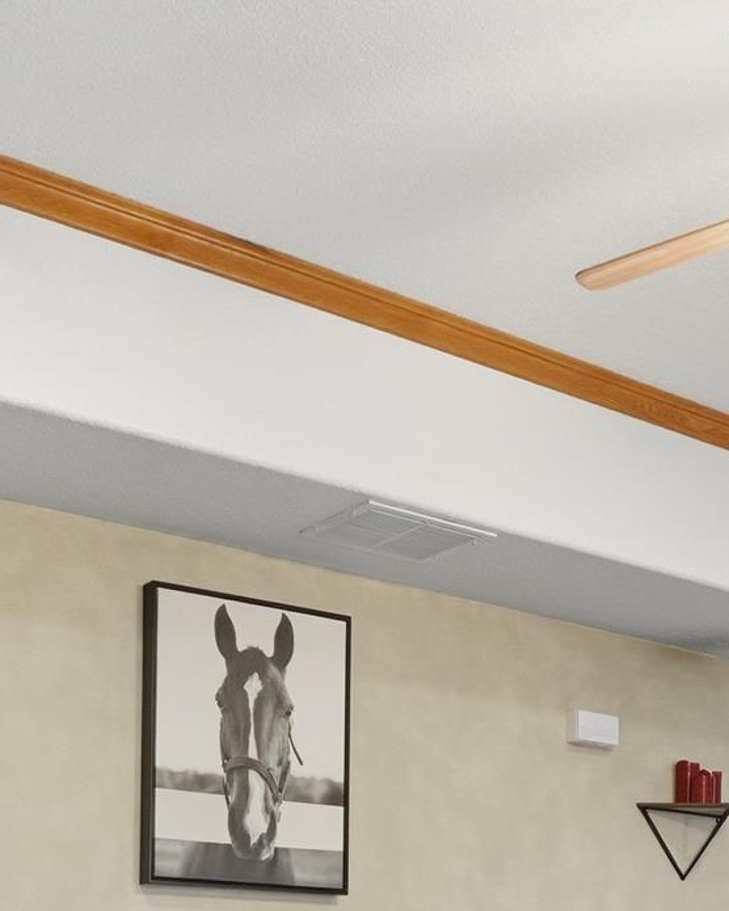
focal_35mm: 54
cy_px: 1019
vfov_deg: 30.7
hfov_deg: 28.1
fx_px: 1456
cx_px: 321
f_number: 9
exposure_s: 1/40
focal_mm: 16
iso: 250
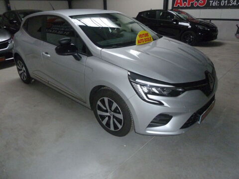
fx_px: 173
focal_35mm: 25
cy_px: 90
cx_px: 120
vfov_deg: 54.9
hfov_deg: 69.4
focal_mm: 4.1
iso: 640
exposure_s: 1/30
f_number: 3.3
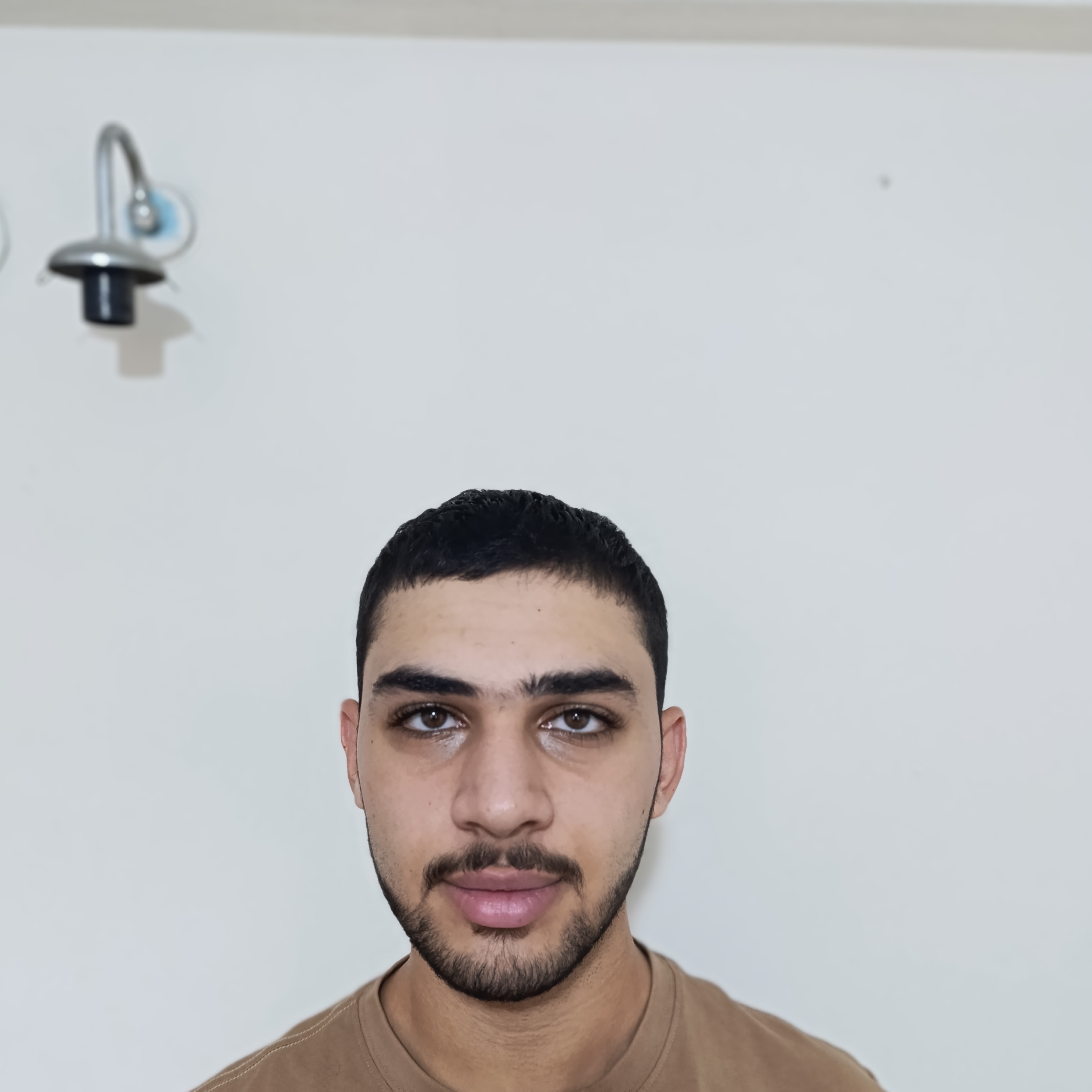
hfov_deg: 57.3
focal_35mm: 28
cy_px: 650
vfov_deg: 56.9
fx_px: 999
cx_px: 539
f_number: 1.6
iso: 800
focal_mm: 6.14
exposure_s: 1/50
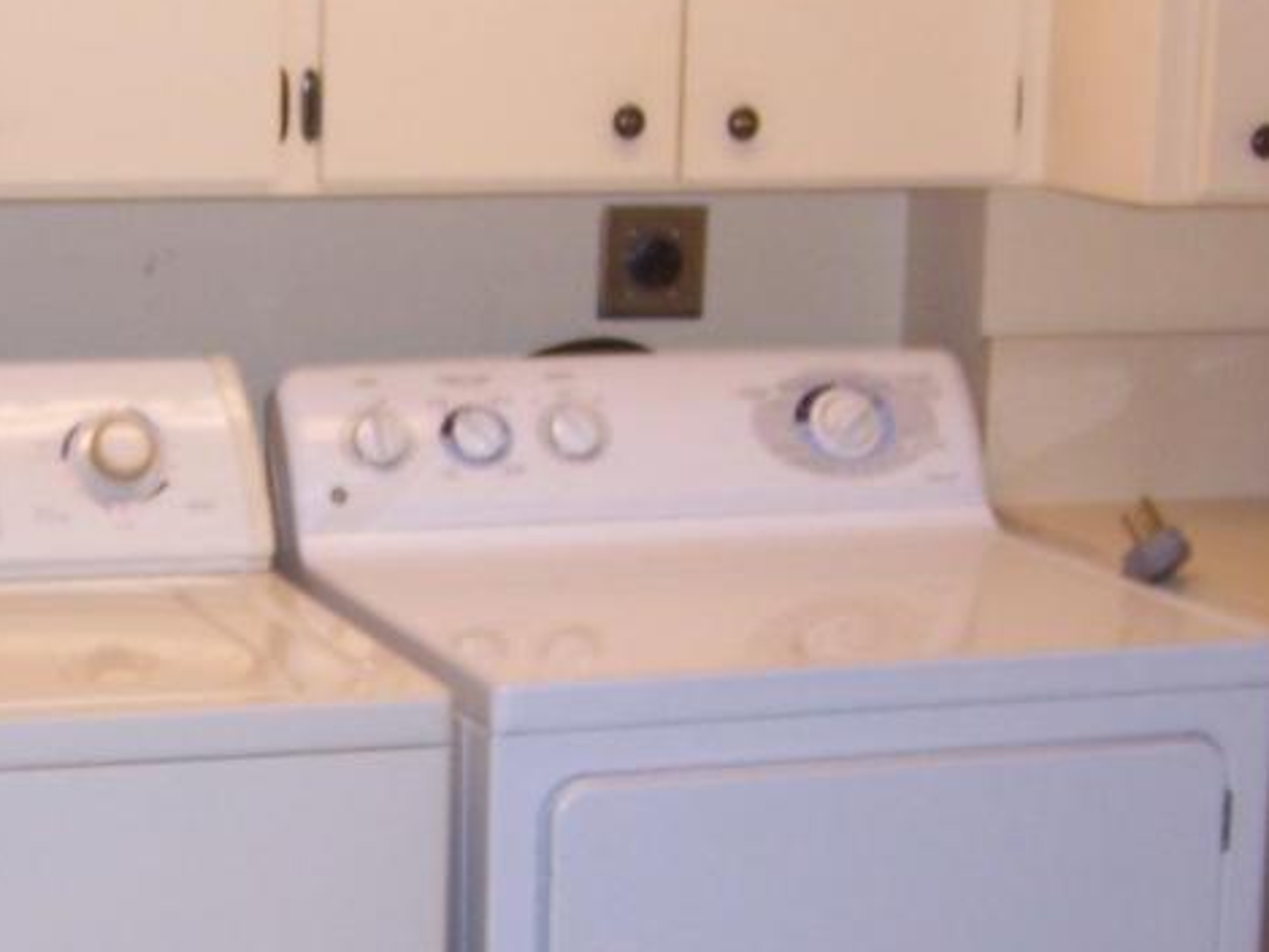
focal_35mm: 107
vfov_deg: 13.8
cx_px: 203
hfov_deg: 18.2
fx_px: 3924
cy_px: 660
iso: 80
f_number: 3.4
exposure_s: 1/60
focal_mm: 8.2
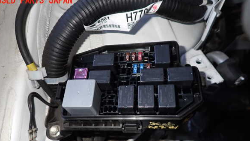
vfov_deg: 41.0
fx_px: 186
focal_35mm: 28
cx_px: 123
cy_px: 92
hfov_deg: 67.9
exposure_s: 1/30
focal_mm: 4.5
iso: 320
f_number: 5.6
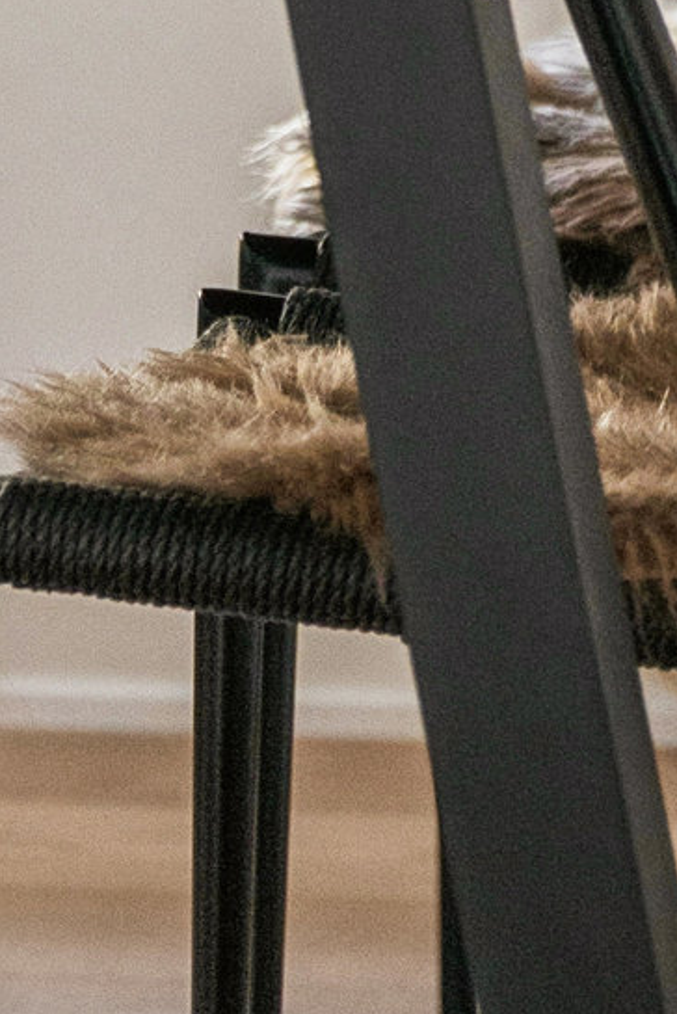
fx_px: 10846
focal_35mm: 385
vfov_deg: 5.3
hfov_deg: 3.6
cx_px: -166
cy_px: -940
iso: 800
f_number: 2.8
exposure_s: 1/200
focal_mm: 70
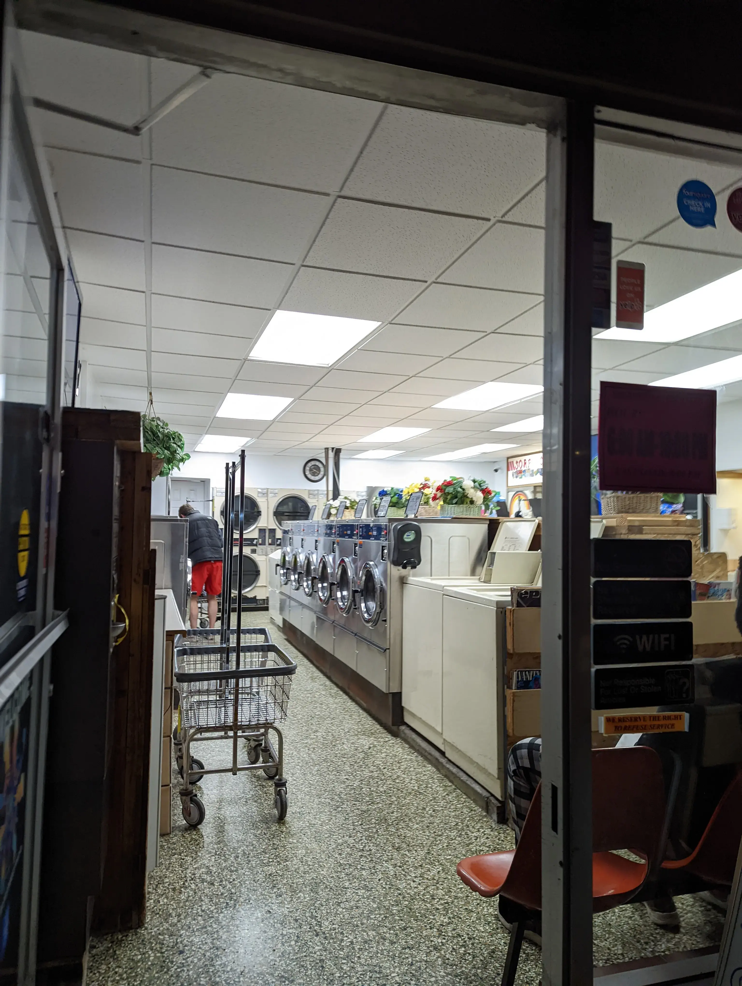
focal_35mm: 24
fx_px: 684
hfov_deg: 56.9
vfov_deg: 71.5
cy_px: 493
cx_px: 371
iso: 198
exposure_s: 1/120
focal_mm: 6.81
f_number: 1.85
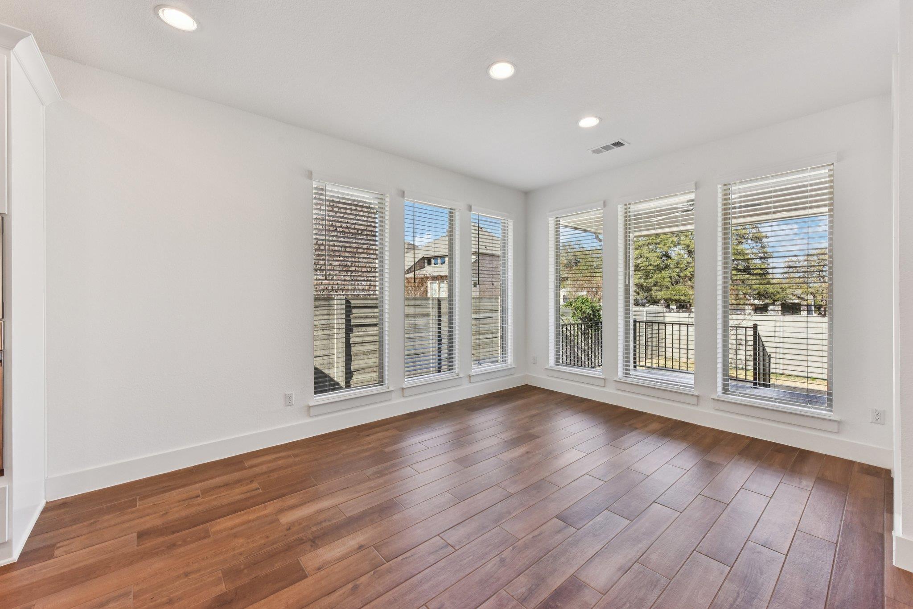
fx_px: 355
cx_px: 456
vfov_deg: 81.2
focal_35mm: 14
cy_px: 304
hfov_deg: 104.3
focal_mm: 14
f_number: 8
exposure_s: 1/250
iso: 800
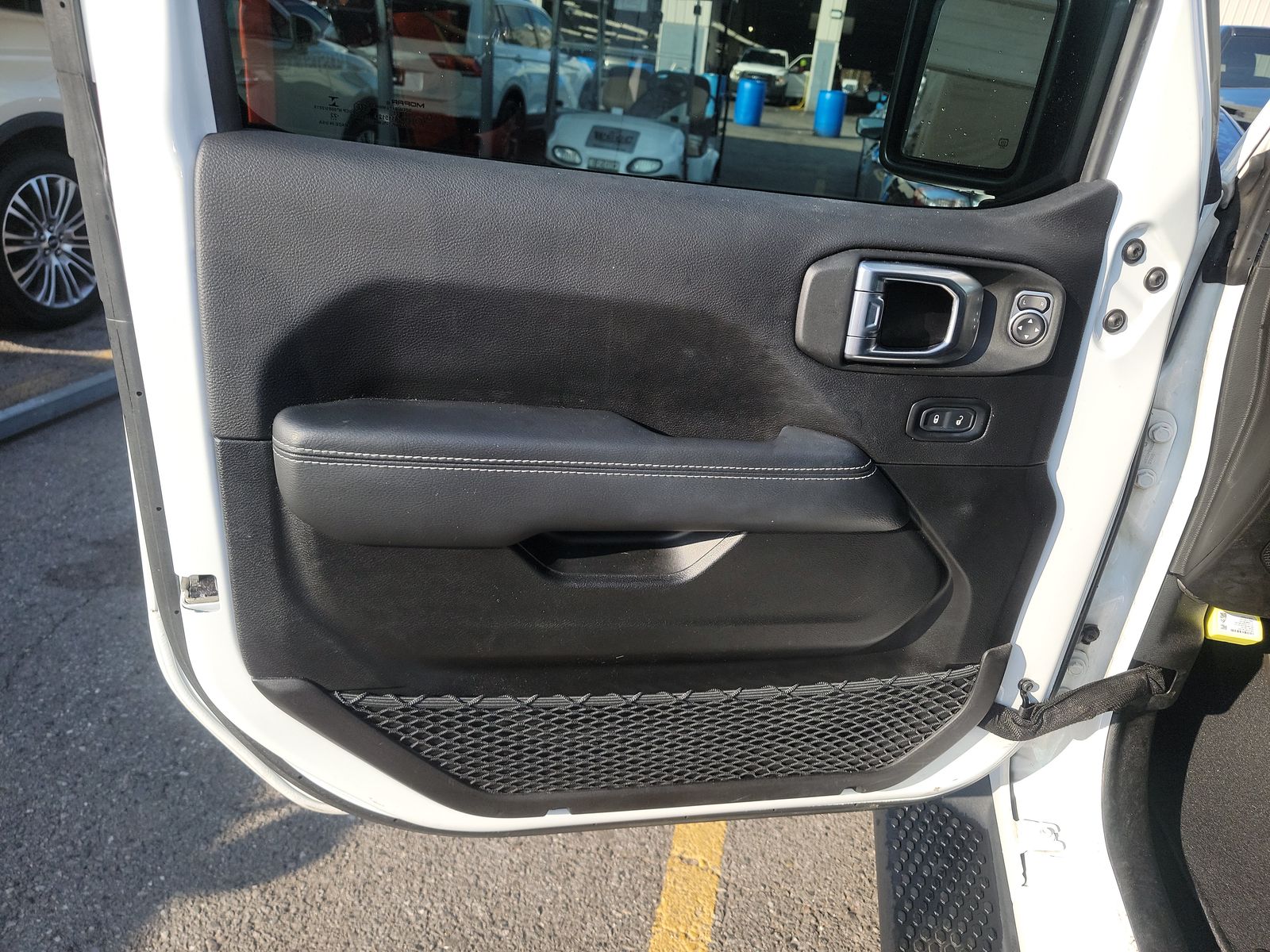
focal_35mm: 24
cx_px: 635
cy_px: 476
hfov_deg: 71.6
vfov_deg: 56.8
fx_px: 881
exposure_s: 1/344
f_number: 1.8
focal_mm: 6.7
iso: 50
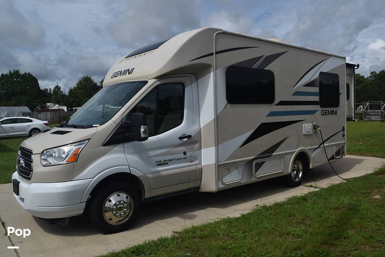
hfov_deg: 61.9
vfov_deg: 43.7
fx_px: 321
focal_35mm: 30
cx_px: 192
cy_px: 128
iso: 200
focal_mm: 20
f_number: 13
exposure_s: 1/640
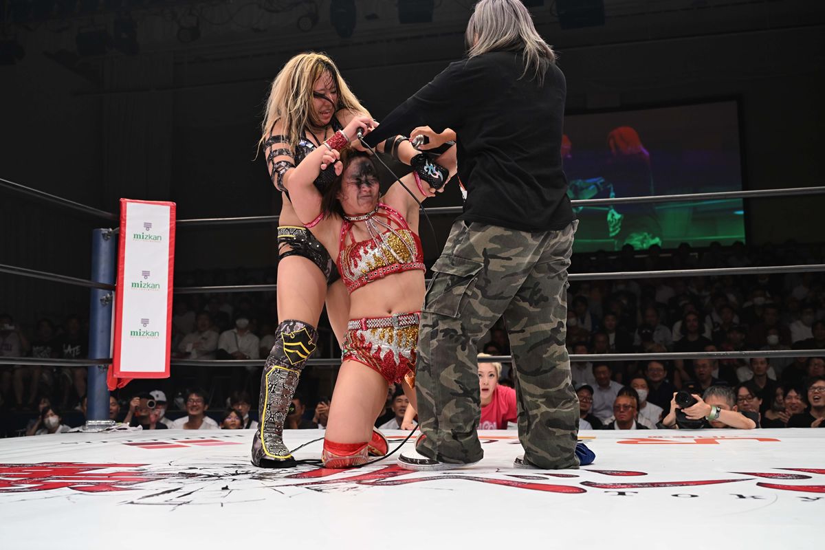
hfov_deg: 49.6
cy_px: 275
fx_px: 894
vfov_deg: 34.2
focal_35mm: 39
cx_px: 412
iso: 1250
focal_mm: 39
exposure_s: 1/800
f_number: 4
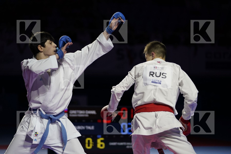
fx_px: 847
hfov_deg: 15.5
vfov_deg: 10.4
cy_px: 77
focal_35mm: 132
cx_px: 116
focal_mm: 132
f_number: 2.8
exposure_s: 1/1000
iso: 1250
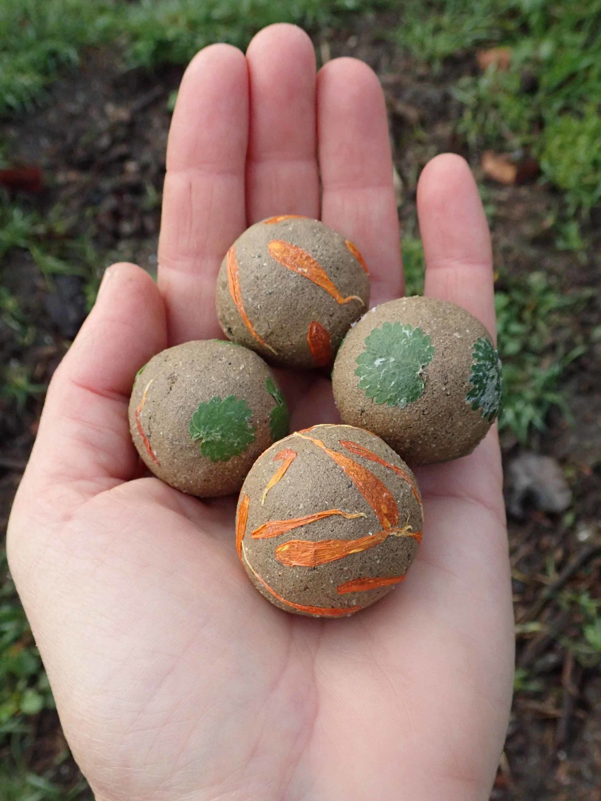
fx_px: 694
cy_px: 400
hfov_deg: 46.8
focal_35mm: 30
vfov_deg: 60.0
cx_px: 300
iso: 640
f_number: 3.2
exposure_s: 1/1000
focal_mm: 5.5
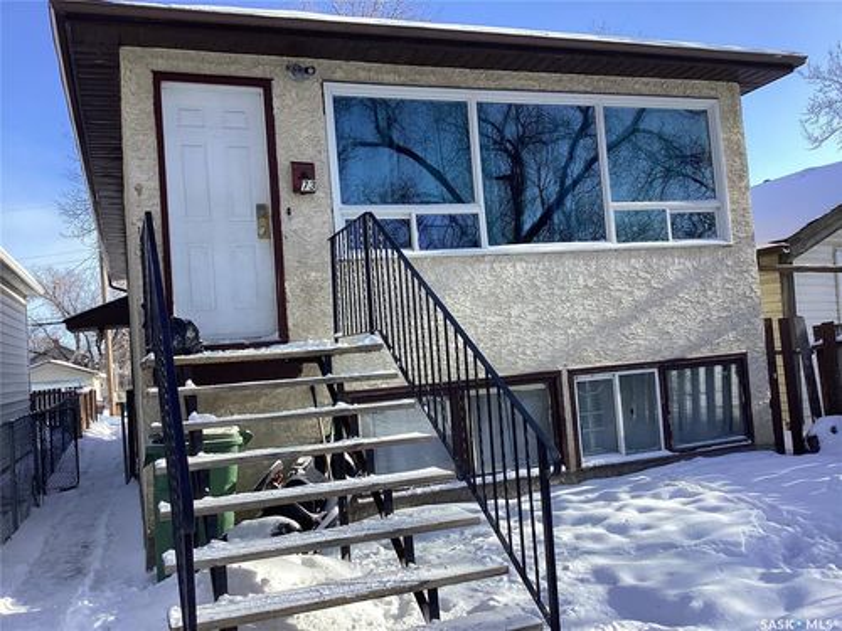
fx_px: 754
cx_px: 421
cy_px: 316
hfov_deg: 58.4
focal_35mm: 31
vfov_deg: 45.4
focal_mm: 3.3
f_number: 2.4
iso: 25
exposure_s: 1/702
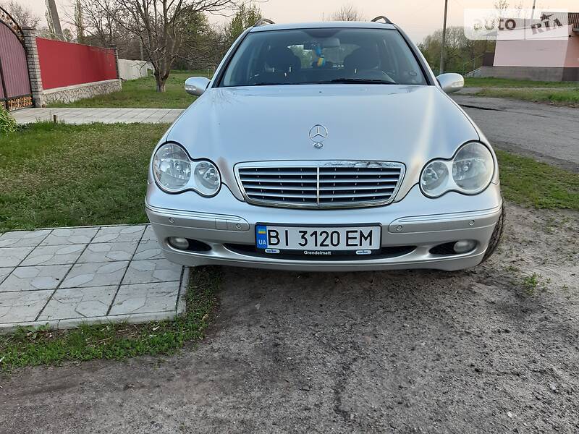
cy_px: 217
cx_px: 290
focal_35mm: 27
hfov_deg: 65.3
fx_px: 452
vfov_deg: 51.4
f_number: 1.7
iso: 50
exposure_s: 1/50
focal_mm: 3.9
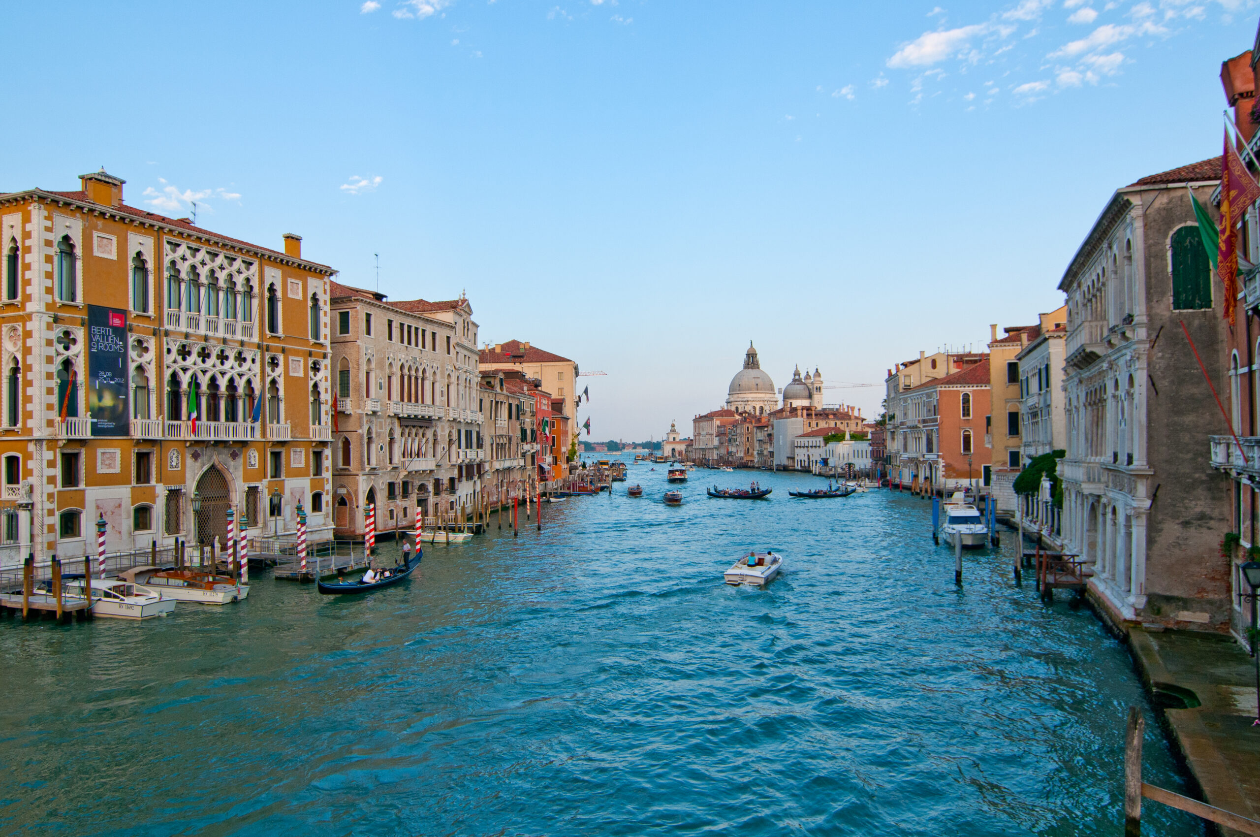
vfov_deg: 53.0
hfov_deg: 73.8
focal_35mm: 24
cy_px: 418
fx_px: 839
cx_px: 630
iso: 200
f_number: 5.6
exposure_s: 1/640
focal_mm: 16
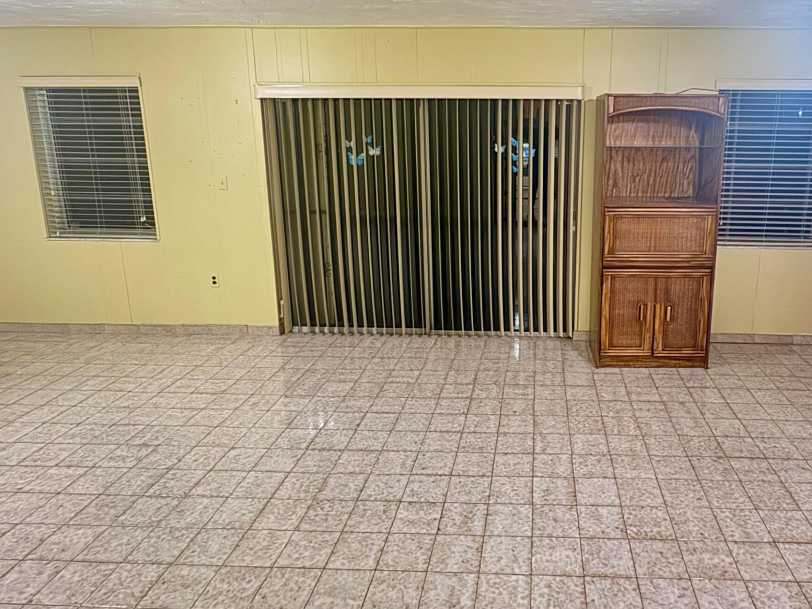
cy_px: 240
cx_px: 520
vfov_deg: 56.3
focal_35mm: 24
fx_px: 563
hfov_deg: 70.1
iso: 1250
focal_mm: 2.22
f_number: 2.2
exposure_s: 1/30
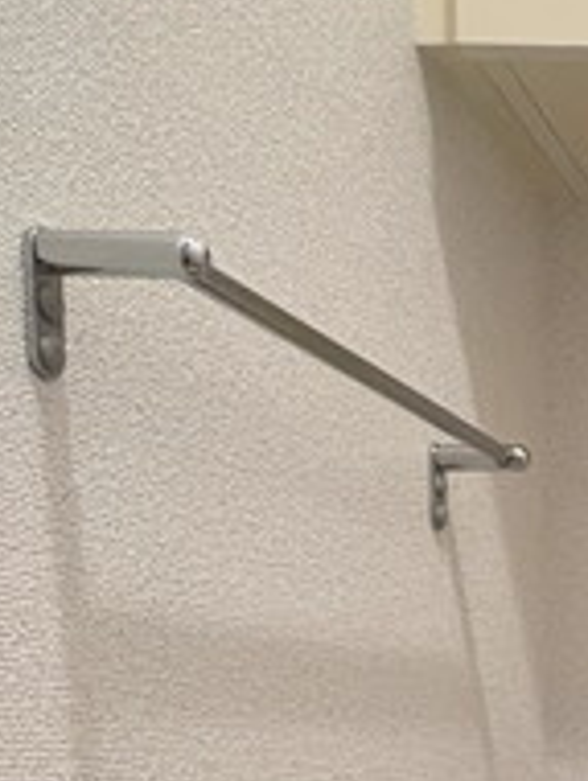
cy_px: 826
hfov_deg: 18.6
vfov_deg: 28.3
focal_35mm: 63
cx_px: 1036
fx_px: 1424
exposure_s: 1/50
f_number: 2.4
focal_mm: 1.54
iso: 320
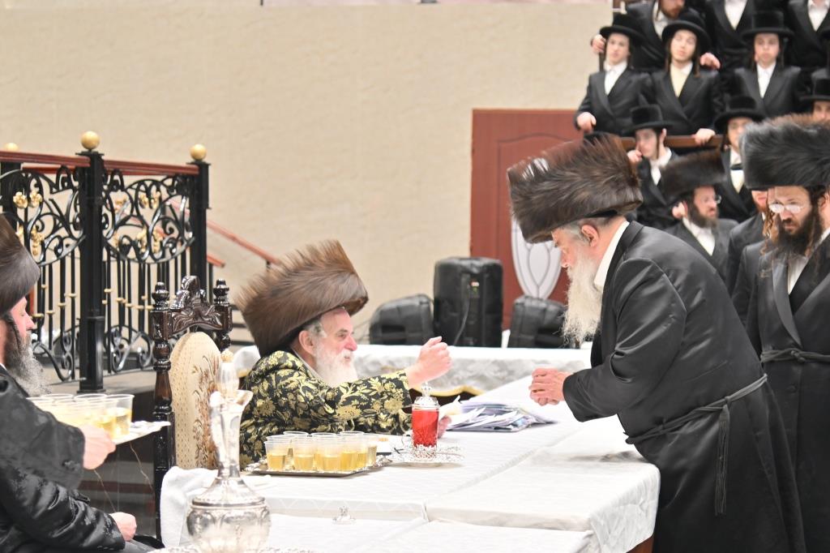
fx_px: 2143
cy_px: 276
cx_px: 415
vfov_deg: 14.7
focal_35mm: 93
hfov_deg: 21.9
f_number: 4
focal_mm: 62
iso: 500
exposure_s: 1/200
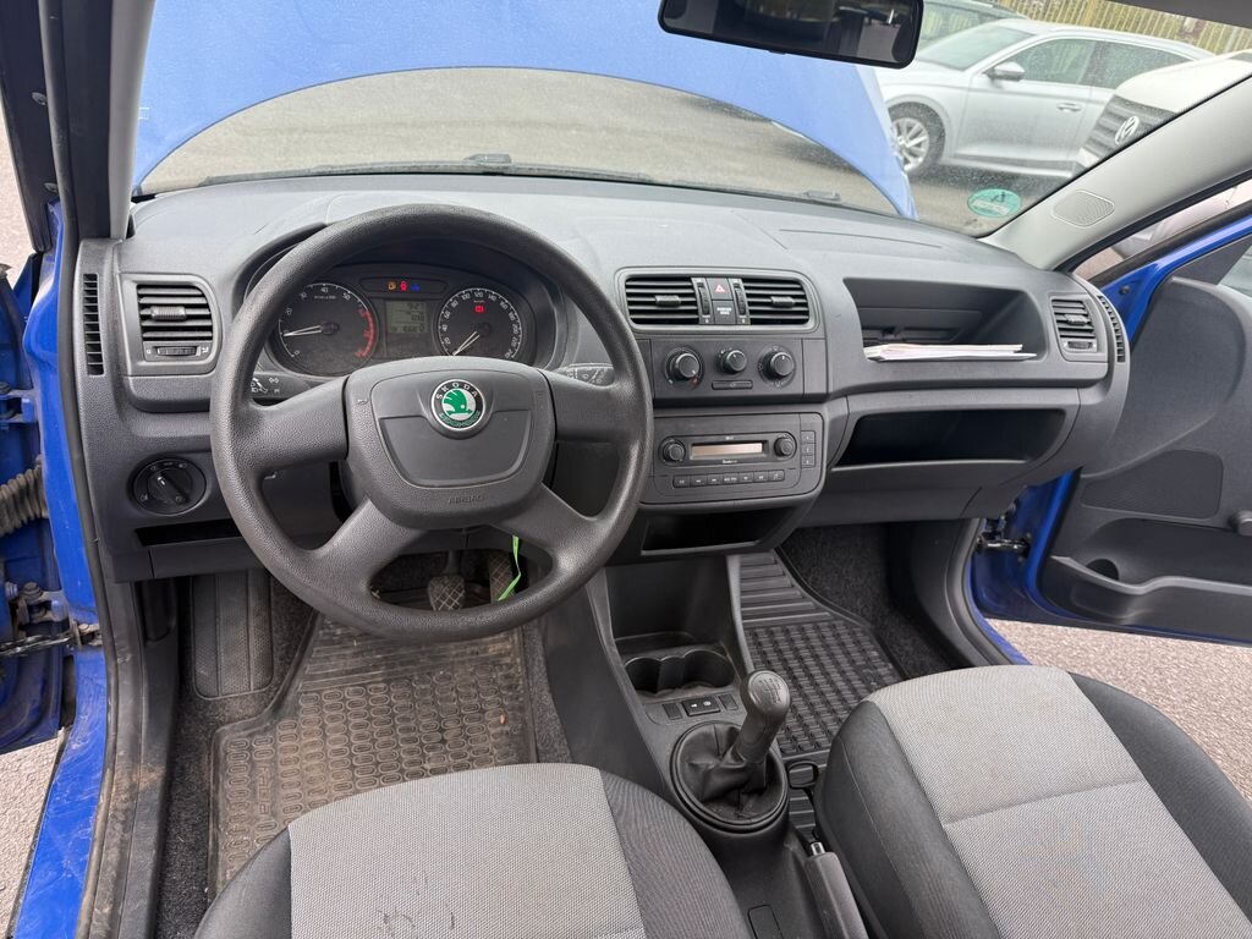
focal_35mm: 24
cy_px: 470
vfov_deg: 56.8
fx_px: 868
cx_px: 626
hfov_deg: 71.6
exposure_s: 1/231
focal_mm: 6.76
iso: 64
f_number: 1.78
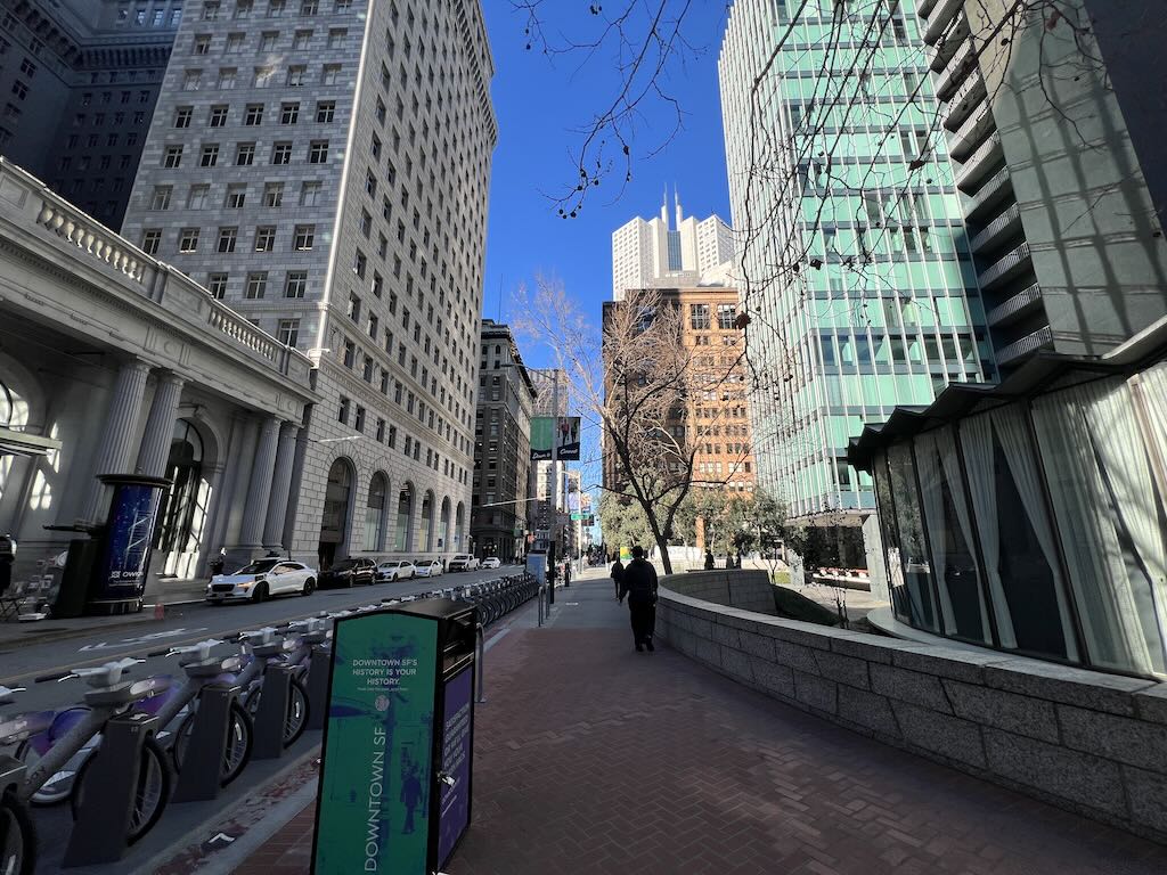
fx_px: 438
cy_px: 438
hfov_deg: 106.2
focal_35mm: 13
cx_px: 584
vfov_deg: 89.9
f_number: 1.8
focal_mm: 1.57
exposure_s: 1/690
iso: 32
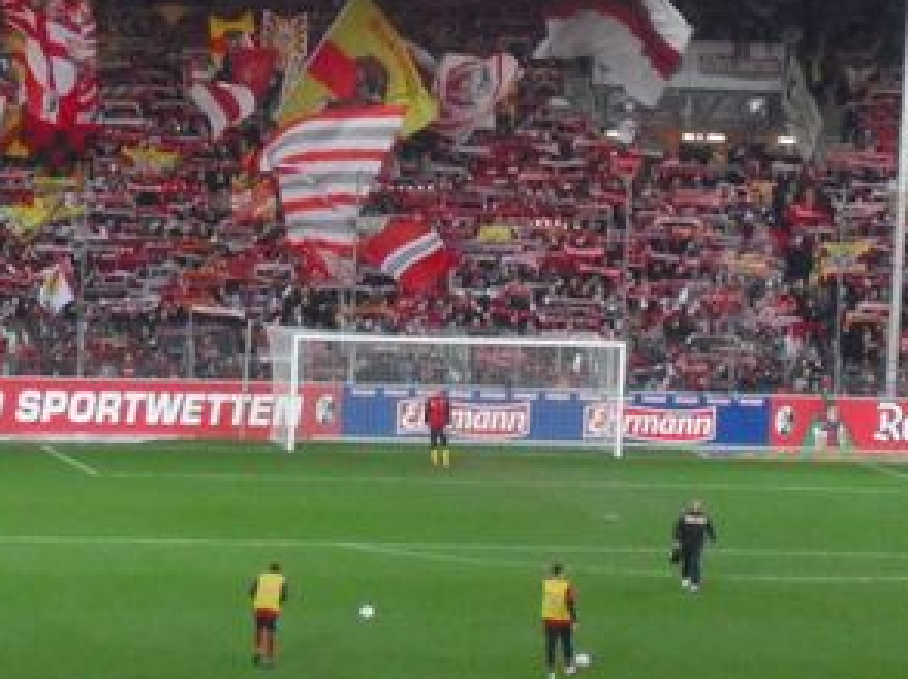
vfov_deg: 6.8
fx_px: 5711
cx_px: 223
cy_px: 197
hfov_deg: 9.1
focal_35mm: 218
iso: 800
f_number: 5.9
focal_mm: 18.6
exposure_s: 1/125
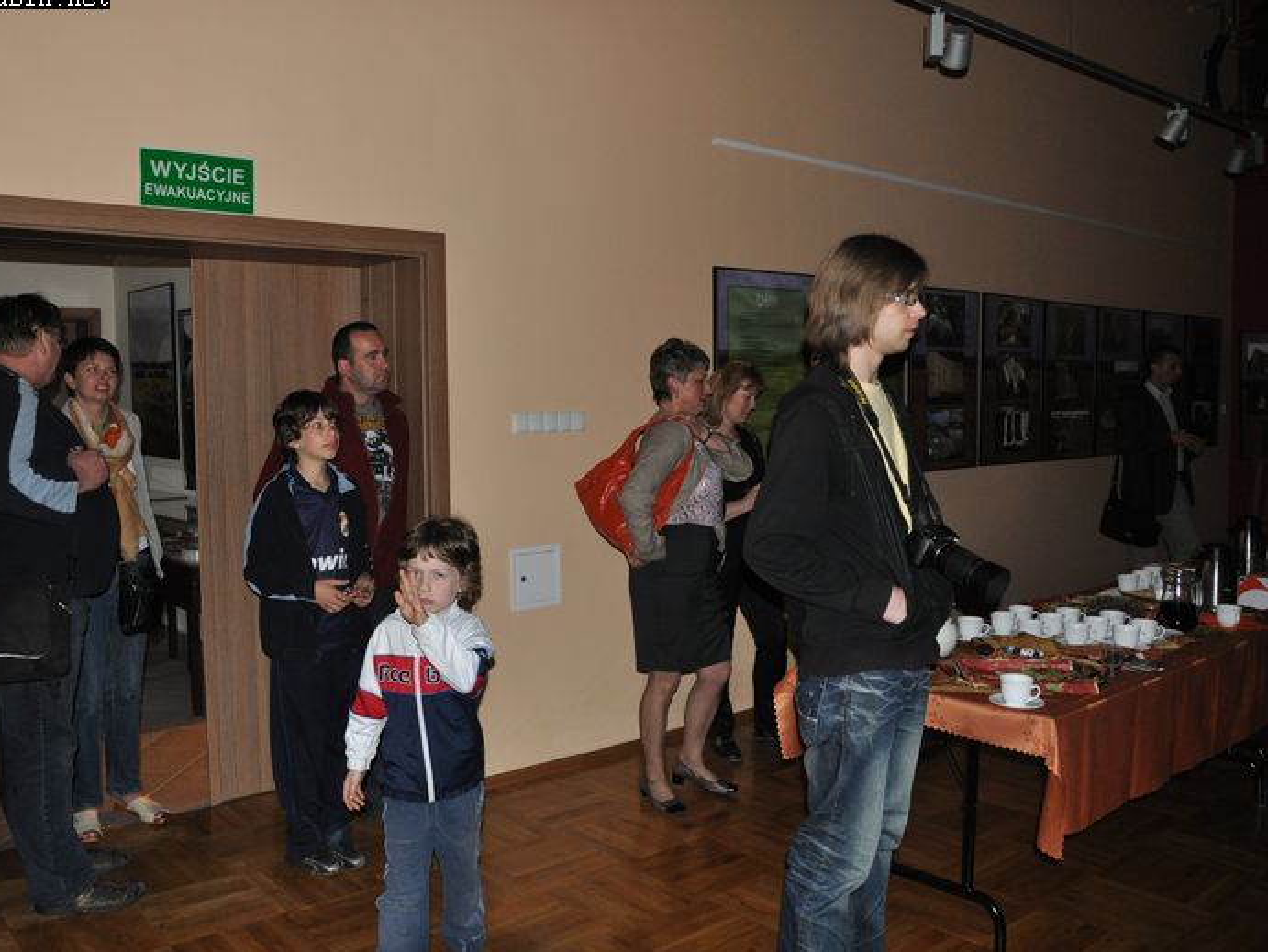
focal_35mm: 30
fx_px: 1099
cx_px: 536
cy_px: 472
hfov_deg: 59.6
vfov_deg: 46.8
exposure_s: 1/60
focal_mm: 18
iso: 800
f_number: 3.5
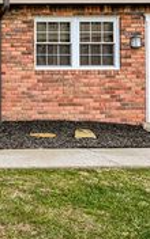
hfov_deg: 16.9
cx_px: -147
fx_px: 379
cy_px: 37
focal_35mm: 58
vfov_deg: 33.7
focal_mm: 20
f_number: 8
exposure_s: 1/100
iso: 200
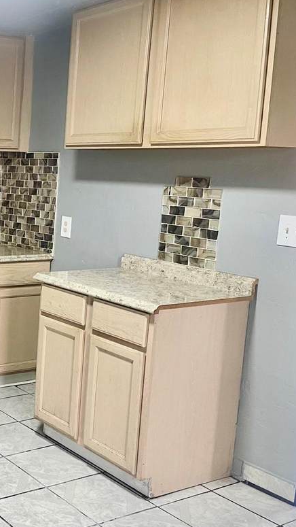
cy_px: 254
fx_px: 628
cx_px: -92
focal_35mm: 45
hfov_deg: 23.4
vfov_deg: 45.5
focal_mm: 5.1
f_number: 1.6
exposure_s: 1/60
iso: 160
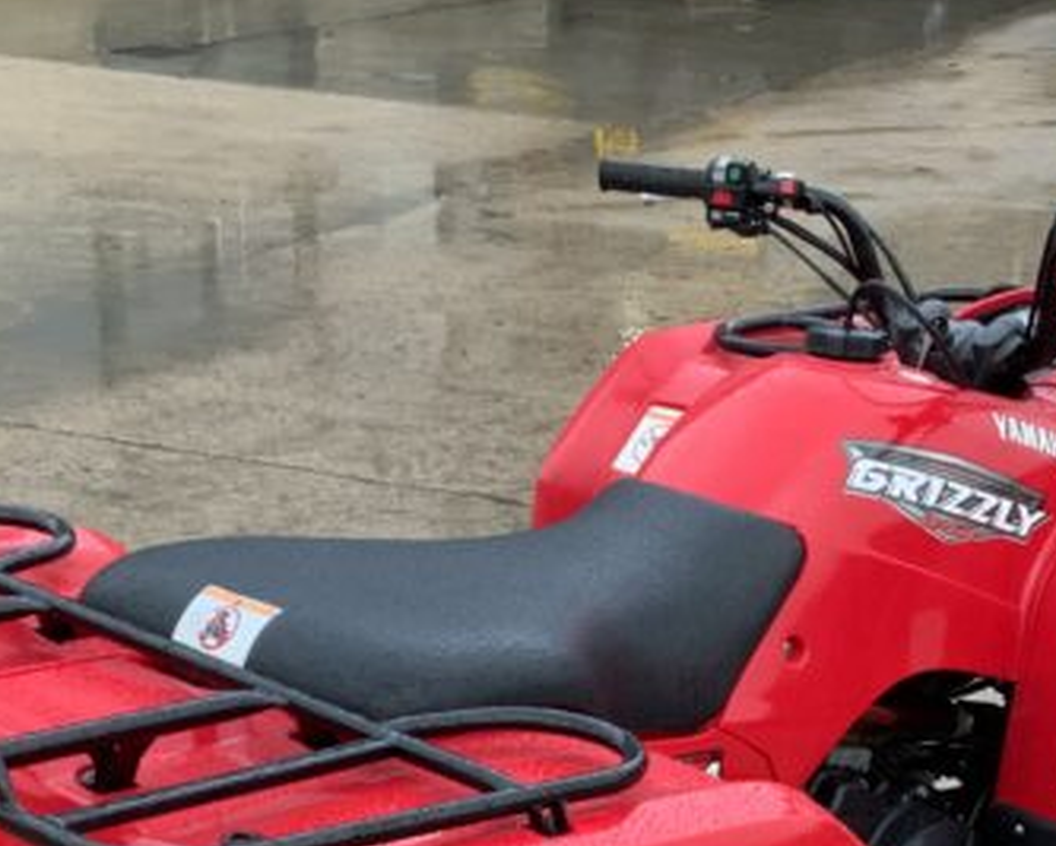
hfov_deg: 21.9
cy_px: 935
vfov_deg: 17.1
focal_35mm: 87
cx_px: 694
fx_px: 2721
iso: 50
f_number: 1.8
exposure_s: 1/122
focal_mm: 3
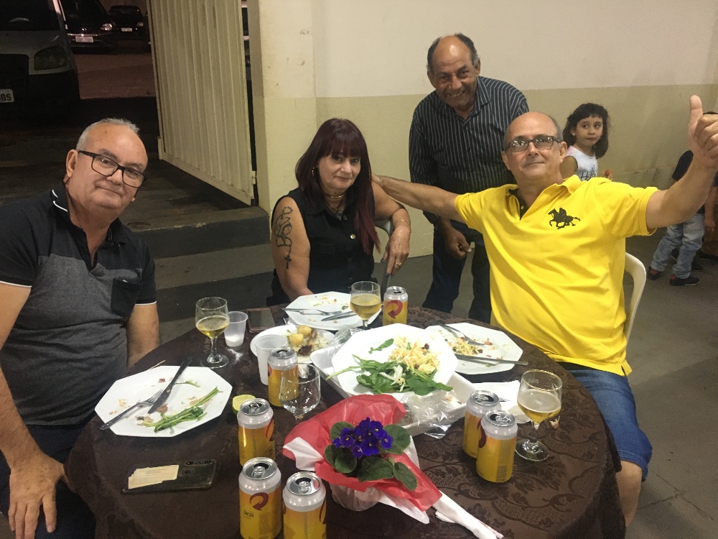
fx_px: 602
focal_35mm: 29
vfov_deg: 48.2
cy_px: 270
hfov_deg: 61.7
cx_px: 359
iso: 200
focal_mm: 4.15
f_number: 2.2
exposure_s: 1/20
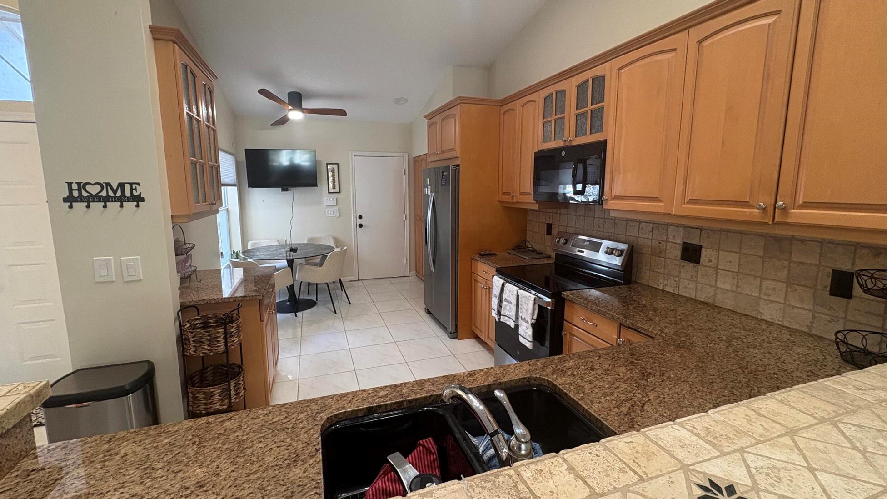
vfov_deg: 67.0
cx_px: 431
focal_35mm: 16
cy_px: 235
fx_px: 376
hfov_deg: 99.3
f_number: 2.2
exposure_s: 1/60
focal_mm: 2.22
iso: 200
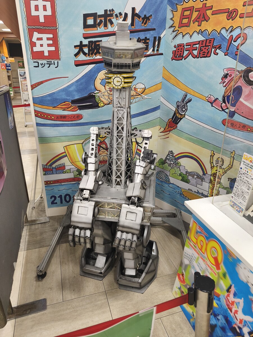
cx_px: 126
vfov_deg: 73.9
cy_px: 168
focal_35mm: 23
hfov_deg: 58.9
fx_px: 224
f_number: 1.65
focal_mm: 6.18
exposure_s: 1/99.9
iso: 400
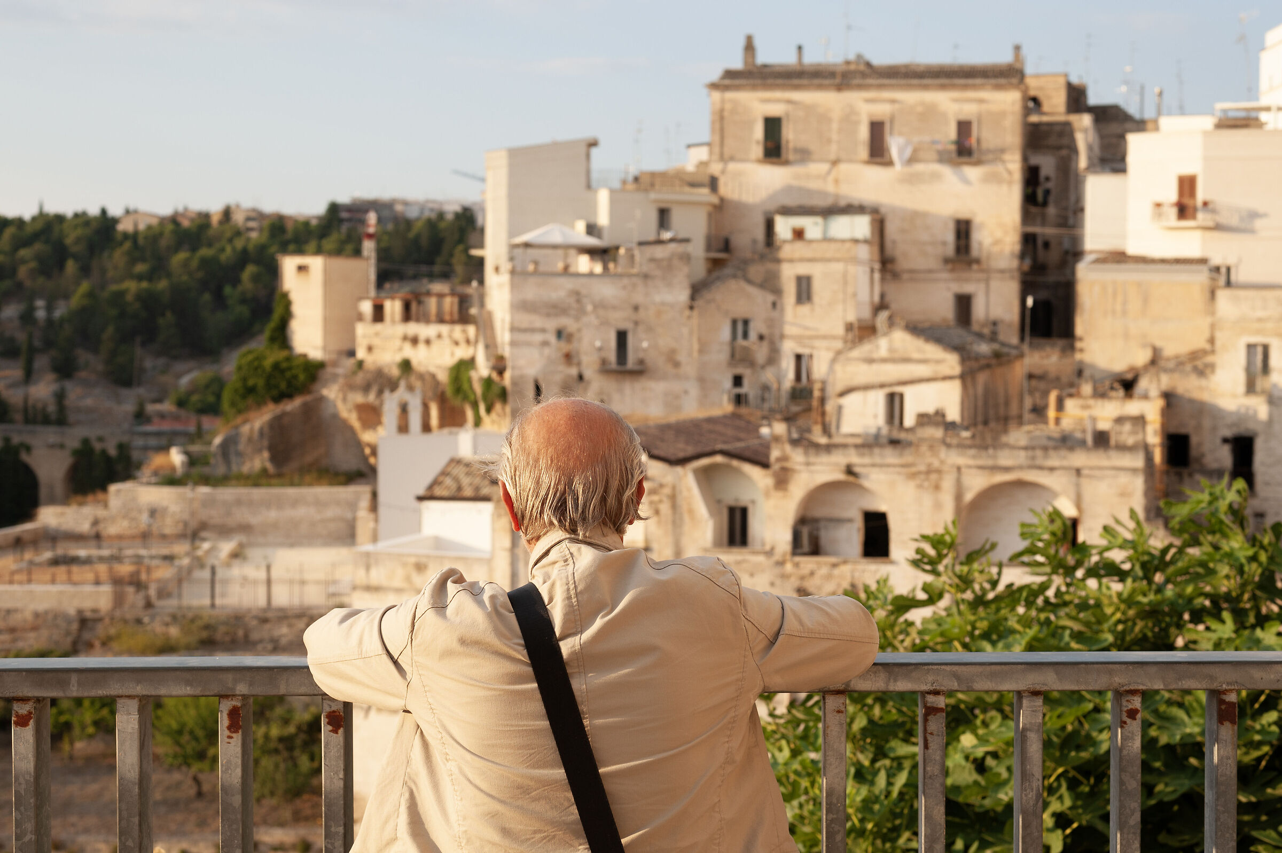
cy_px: 426
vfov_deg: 27.0
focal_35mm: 50
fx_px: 1779
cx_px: 641
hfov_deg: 39.6
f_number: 5.6
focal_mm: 50
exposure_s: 1/500
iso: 250
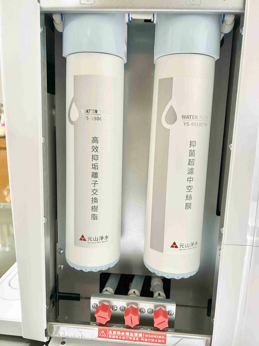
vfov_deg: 67.3
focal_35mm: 26
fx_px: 259
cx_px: 130
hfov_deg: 53.1
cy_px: 173
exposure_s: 1/60
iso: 250
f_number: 1.5
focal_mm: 5.7
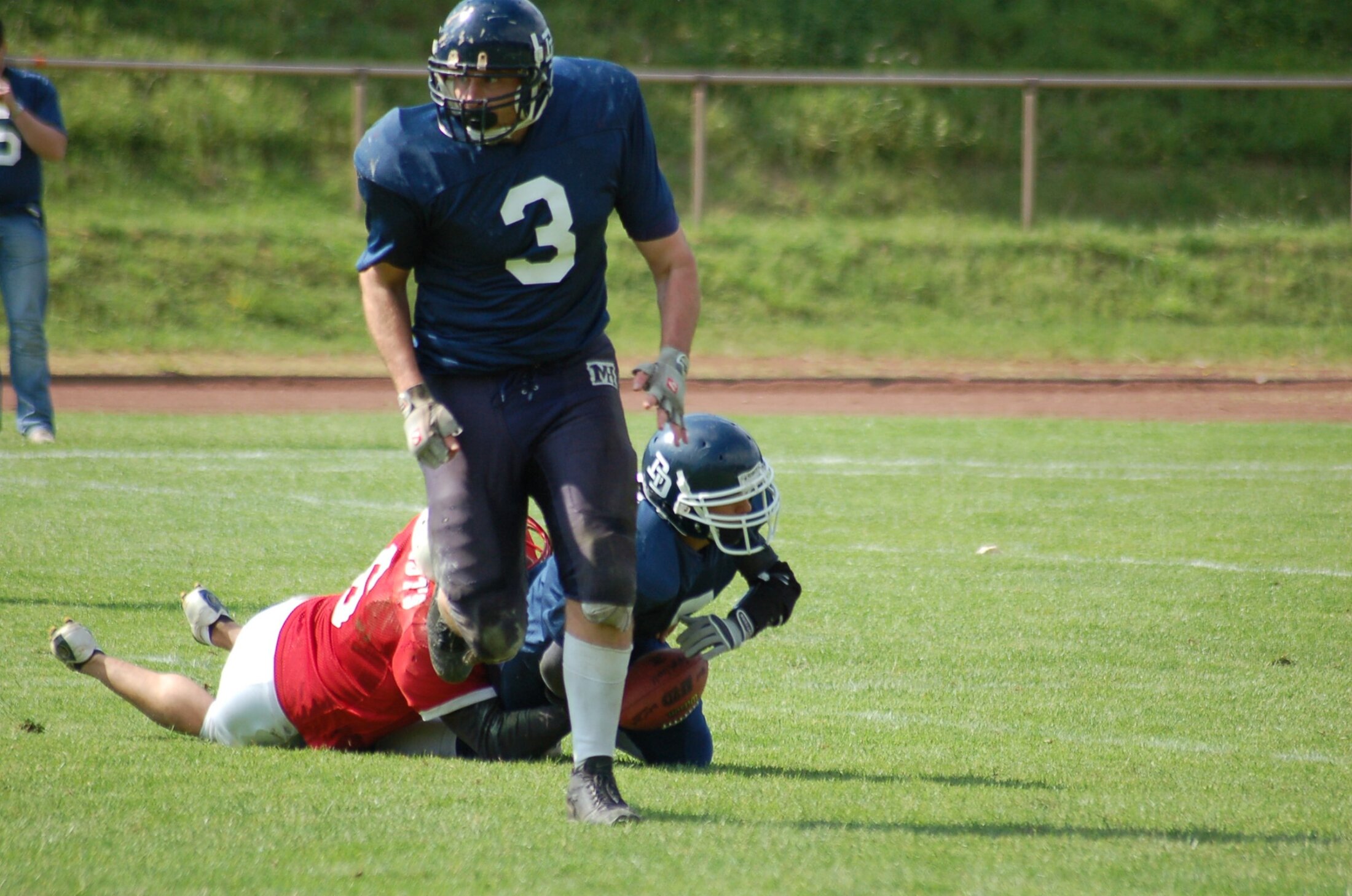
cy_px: 448
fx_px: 15181
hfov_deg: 5.1
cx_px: 676
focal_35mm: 405
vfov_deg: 3.4
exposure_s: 1/1000
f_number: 5.6
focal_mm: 270
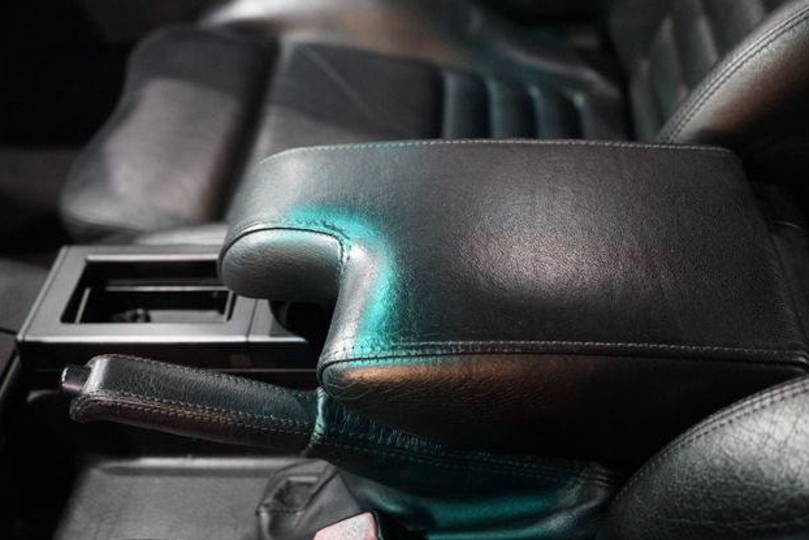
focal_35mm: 37
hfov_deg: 51.9
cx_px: 410
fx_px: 832
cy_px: 264
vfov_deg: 36.0
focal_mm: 36
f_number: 4
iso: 10000
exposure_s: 1/30
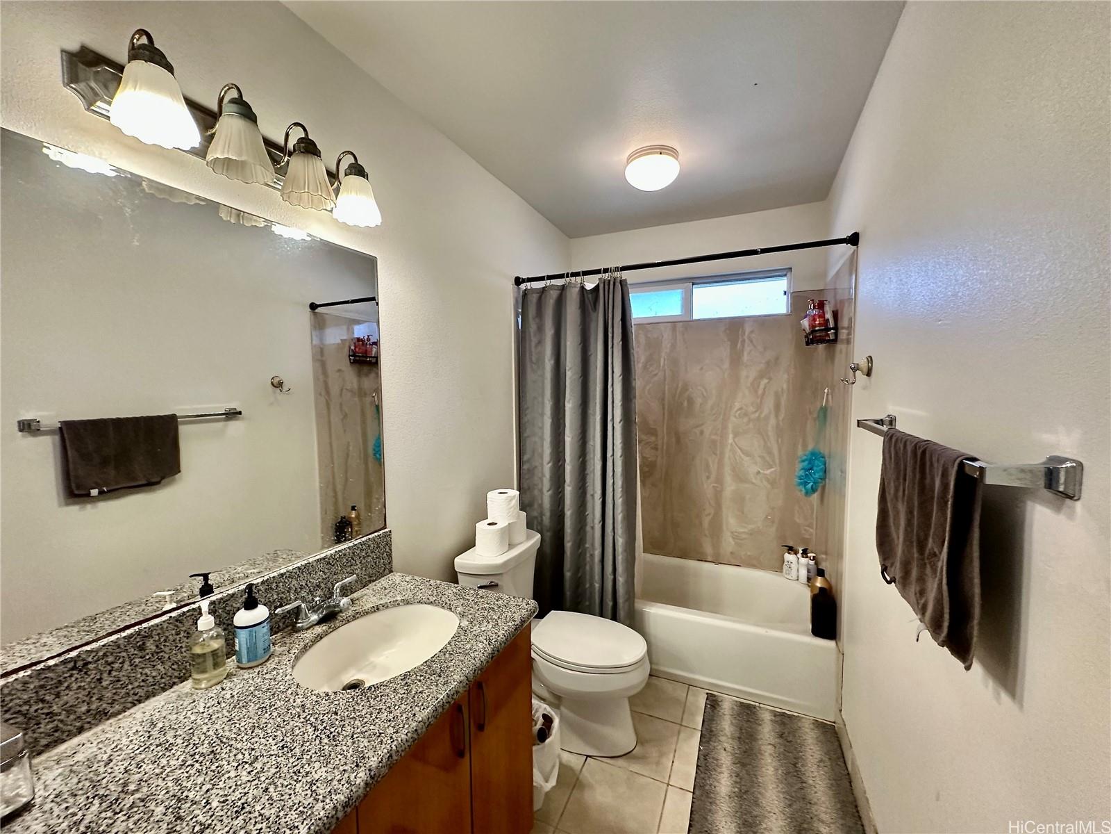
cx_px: 556
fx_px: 449
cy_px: 417
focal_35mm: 14
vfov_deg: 85.7
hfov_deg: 102.1
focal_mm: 2.22
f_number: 2.2
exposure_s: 1/120
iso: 250
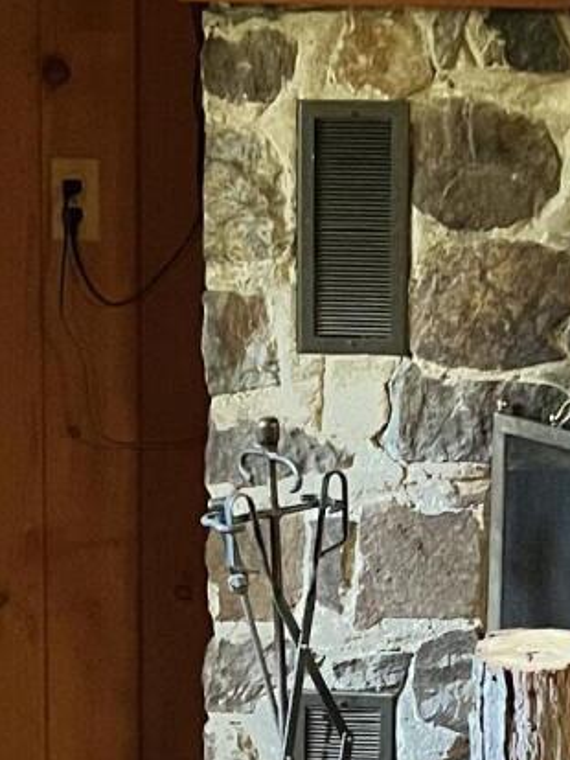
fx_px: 2765
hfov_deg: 11.8
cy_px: 556
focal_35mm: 126
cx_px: 318
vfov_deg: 15.6
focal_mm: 5.7
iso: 640
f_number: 1.5
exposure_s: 1/30
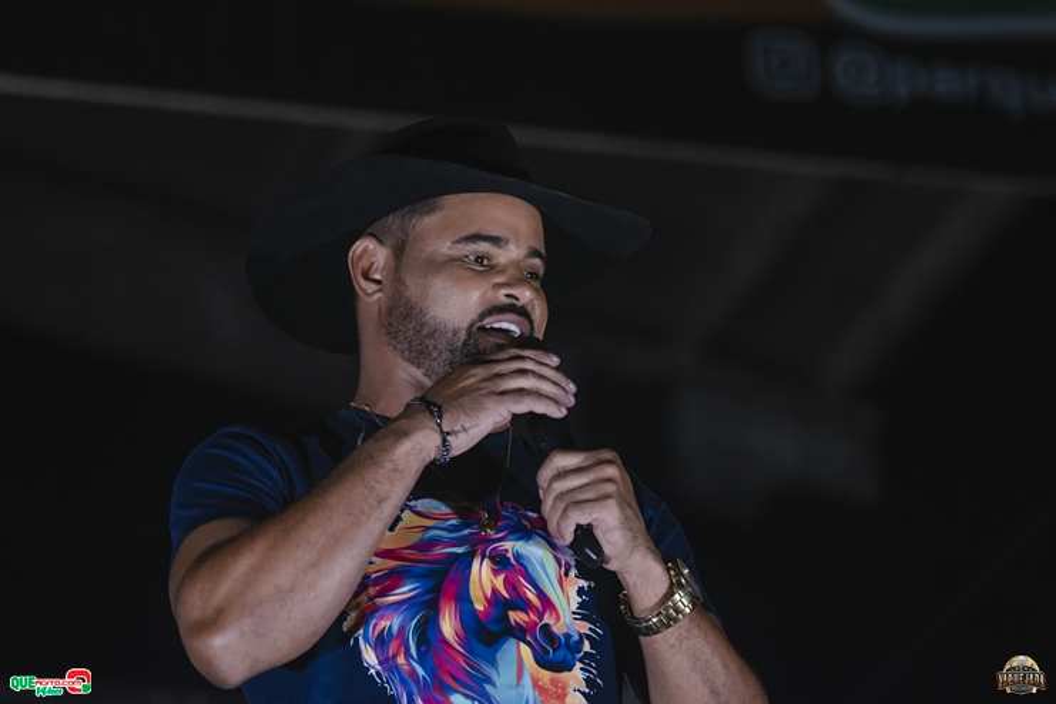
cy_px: 352
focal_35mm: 158
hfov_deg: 13.0
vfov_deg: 8.7
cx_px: 528
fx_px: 4620
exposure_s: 1/500
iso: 2500
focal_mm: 105
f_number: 2.8
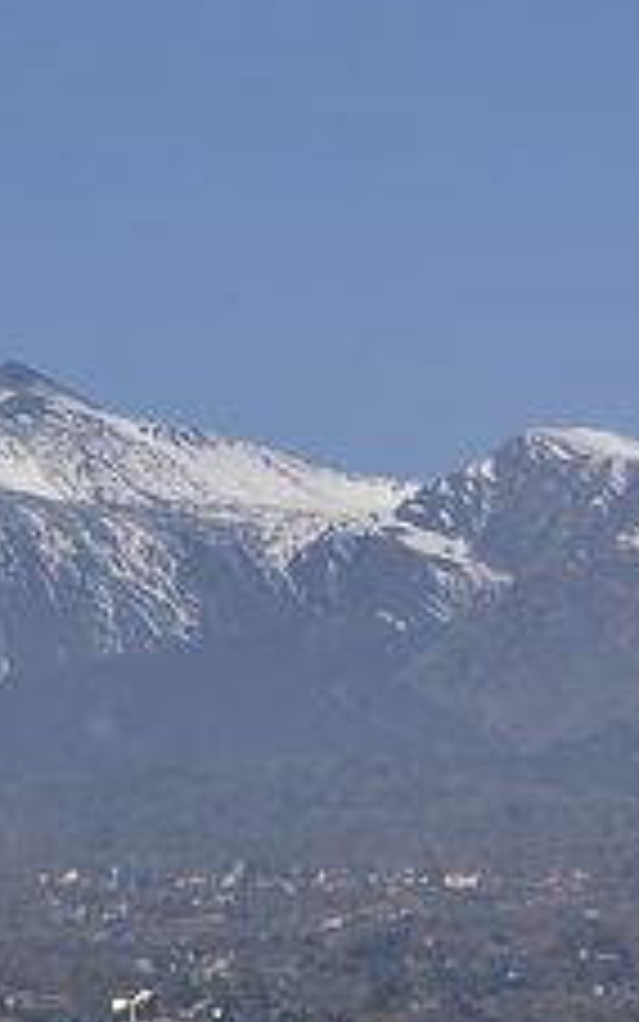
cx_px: -32
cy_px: 329
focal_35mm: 222
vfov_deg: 9.4
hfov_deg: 5.9
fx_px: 6192
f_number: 8
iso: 100
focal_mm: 55
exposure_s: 1/500
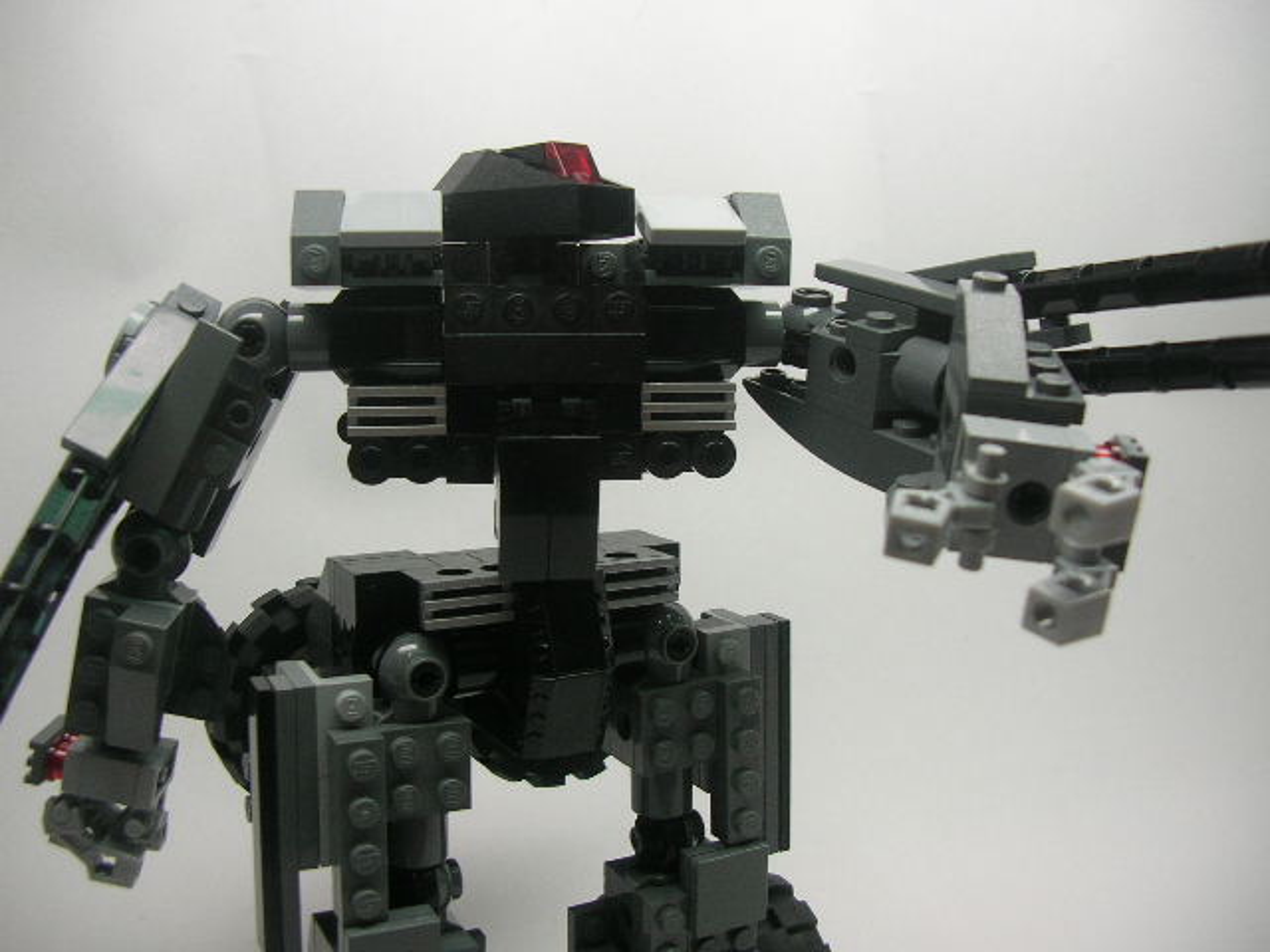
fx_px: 1284
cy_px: 476
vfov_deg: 40.7
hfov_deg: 52.6
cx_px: 635
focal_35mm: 35
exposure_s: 1/40.6
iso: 50
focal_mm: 5.8
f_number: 2.8
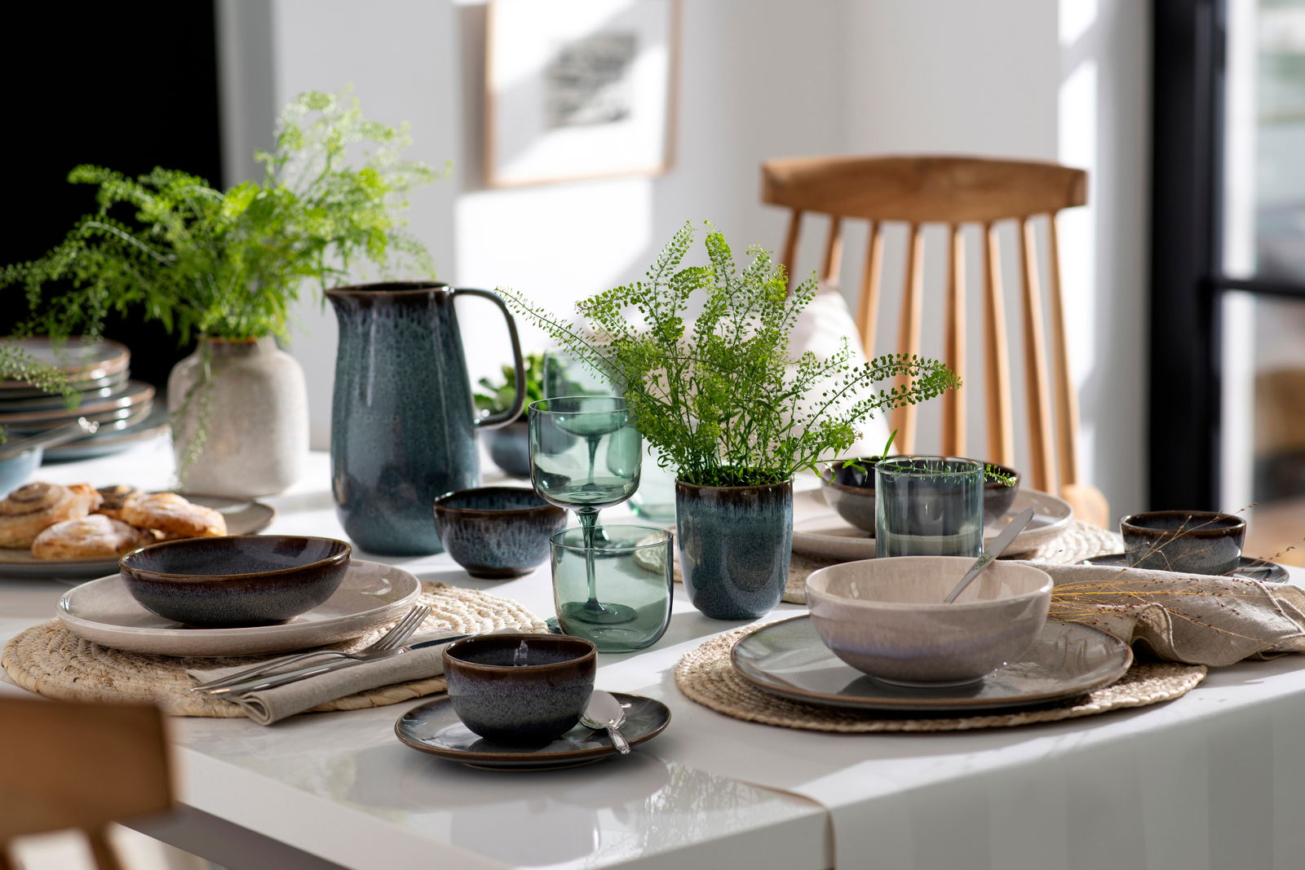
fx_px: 3081
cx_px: 652
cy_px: 435
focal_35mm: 85
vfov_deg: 16.1
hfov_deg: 23.9
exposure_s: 1/20
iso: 100
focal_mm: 85
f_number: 4.5
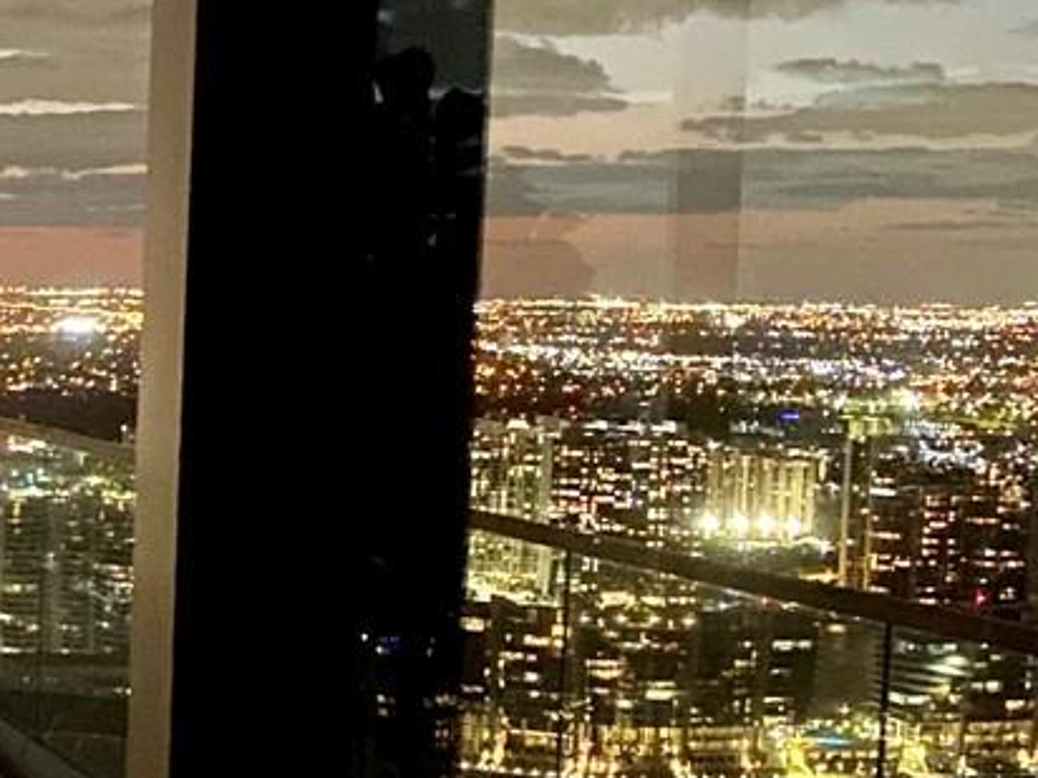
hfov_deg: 18.0
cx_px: -370
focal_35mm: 101
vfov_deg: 14.6
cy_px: 536
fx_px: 3029
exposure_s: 1/8
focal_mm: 4.25
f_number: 1.8
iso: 1000
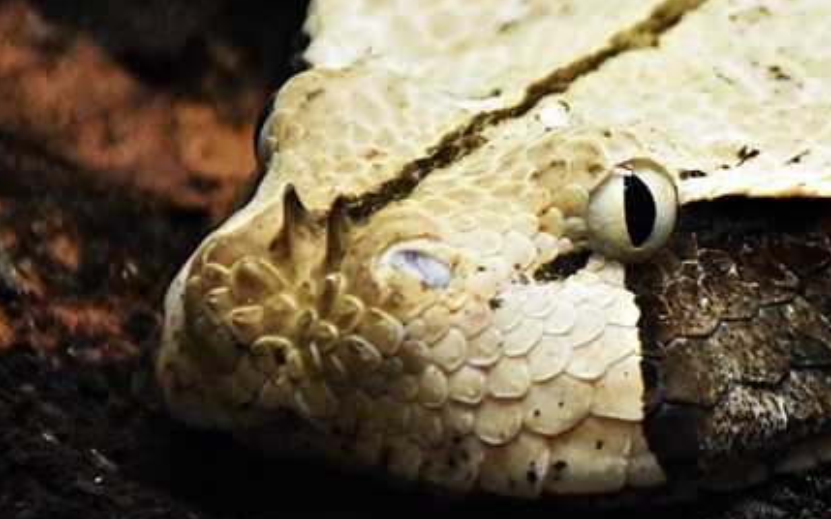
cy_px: 212
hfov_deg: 4.1
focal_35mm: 511
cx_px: 883
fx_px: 11571
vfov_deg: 2.6
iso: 8000
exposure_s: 1/125
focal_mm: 140
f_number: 5.6
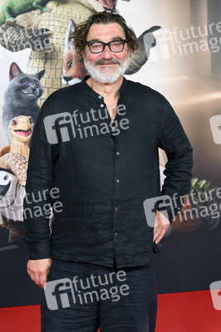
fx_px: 646
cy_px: 166
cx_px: 110
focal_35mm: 70
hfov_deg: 19.4
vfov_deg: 28.9
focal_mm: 70
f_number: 6.3
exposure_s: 1/160
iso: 800
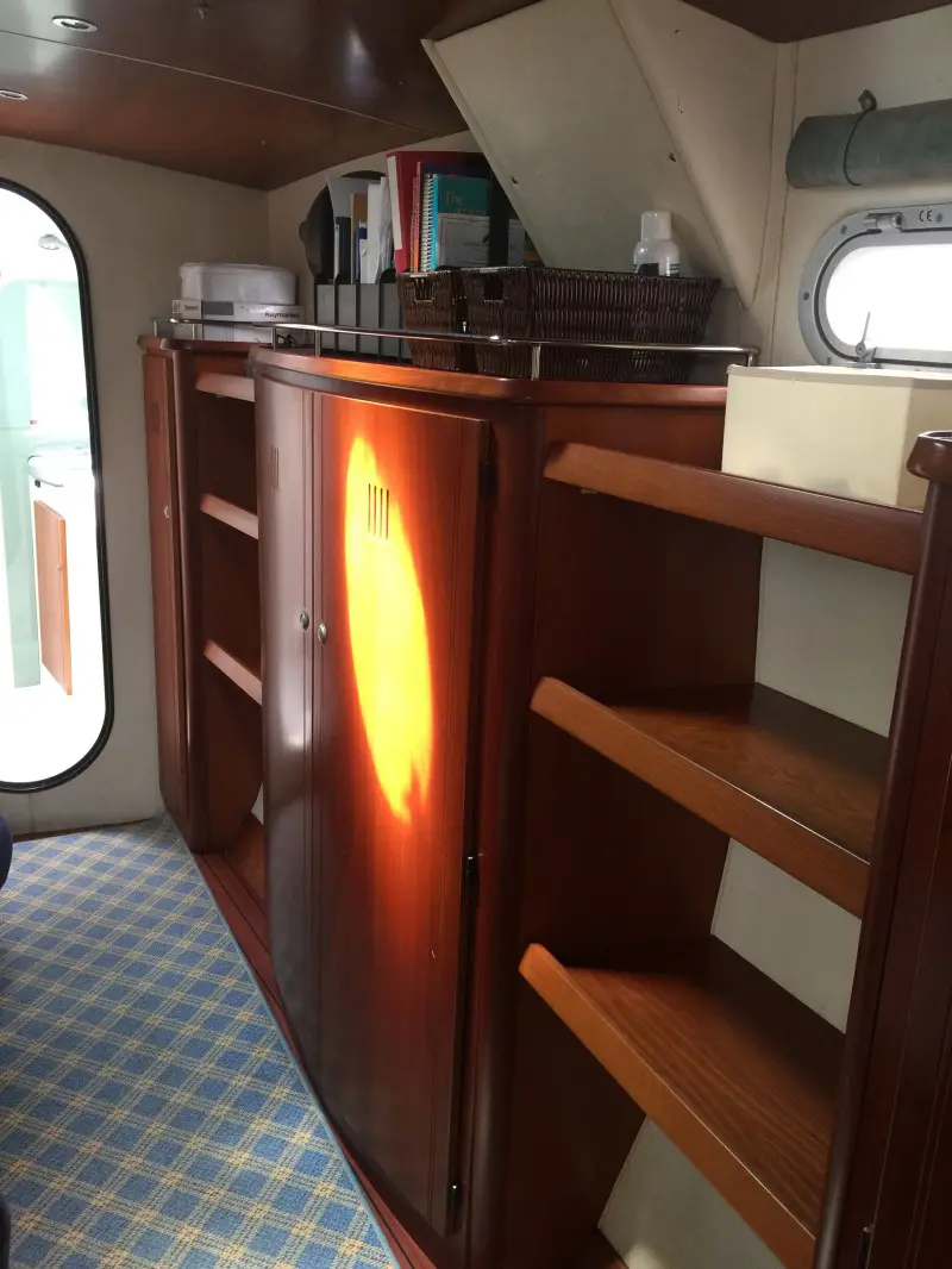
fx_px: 1063
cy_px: 634
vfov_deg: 61.6
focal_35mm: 29
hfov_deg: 48.2
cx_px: 476
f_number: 2.2
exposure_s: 1/15
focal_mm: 4.15
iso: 50
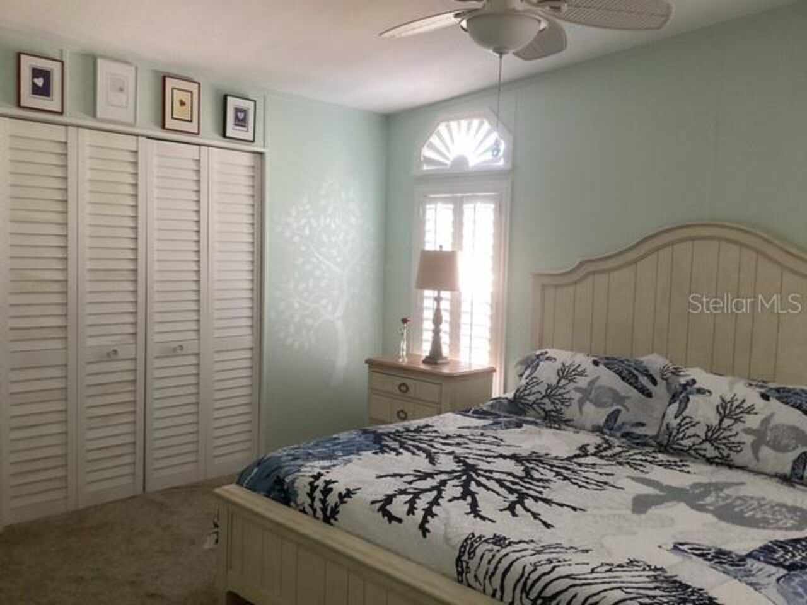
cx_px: 404
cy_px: 302
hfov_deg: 58.4
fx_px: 723
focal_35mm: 31
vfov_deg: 45.4
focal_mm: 3.3
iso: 250
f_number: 2.4
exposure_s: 1/50
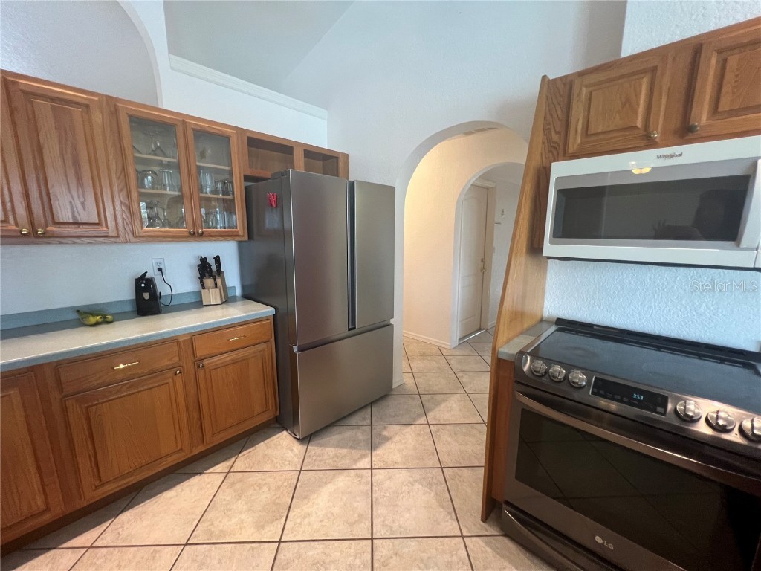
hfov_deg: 106.2
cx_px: 380
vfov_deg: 89.9
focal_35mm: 13
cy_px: 286
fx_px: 286
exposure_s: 1/60
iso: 250
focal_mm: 1.57
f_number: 1.8
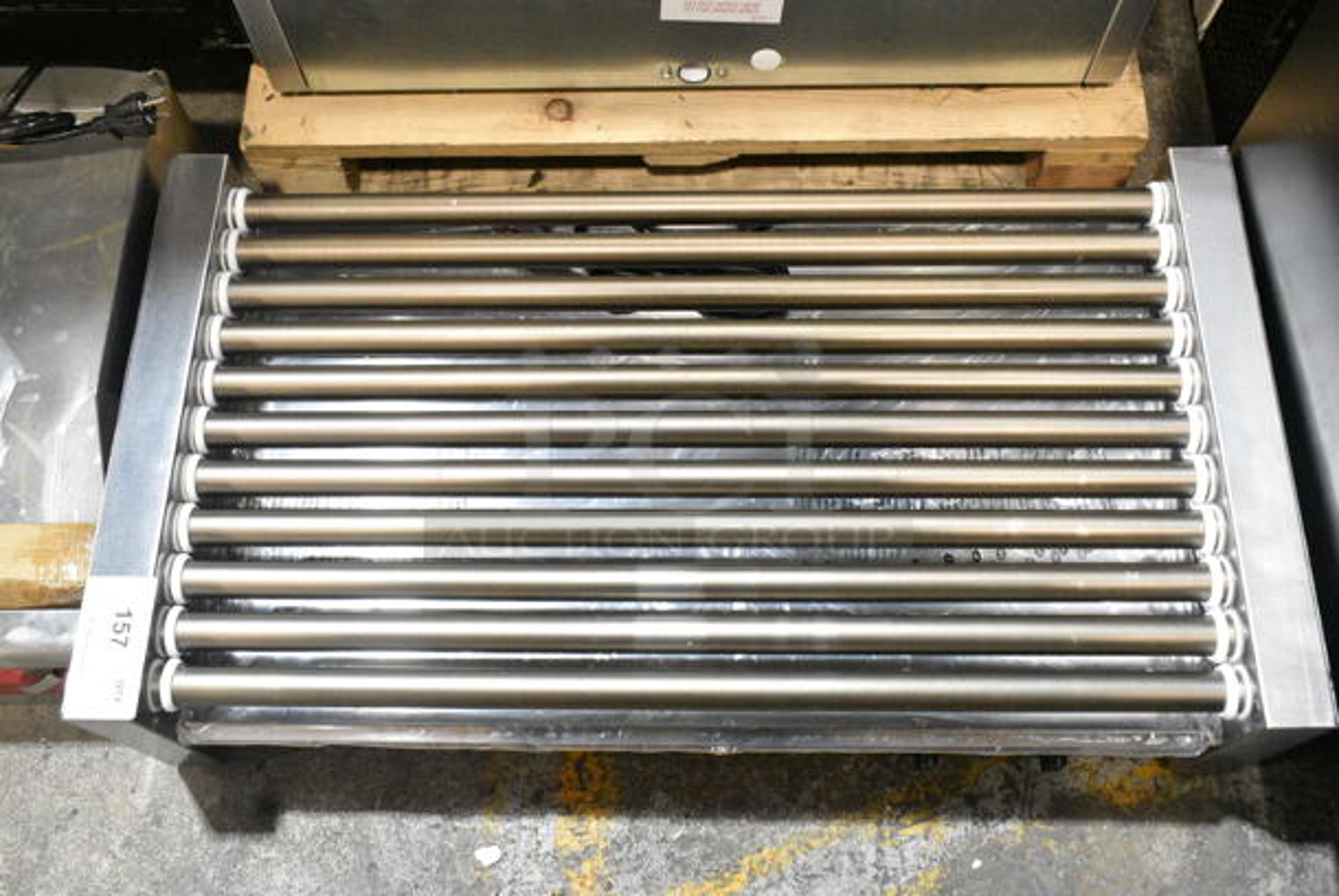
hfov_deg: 53.1
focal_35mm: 36
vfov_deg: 37.0
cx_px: 670
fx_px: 1340
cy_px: 448
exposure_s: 1/200
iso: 6400
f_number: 7.1
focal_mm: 24
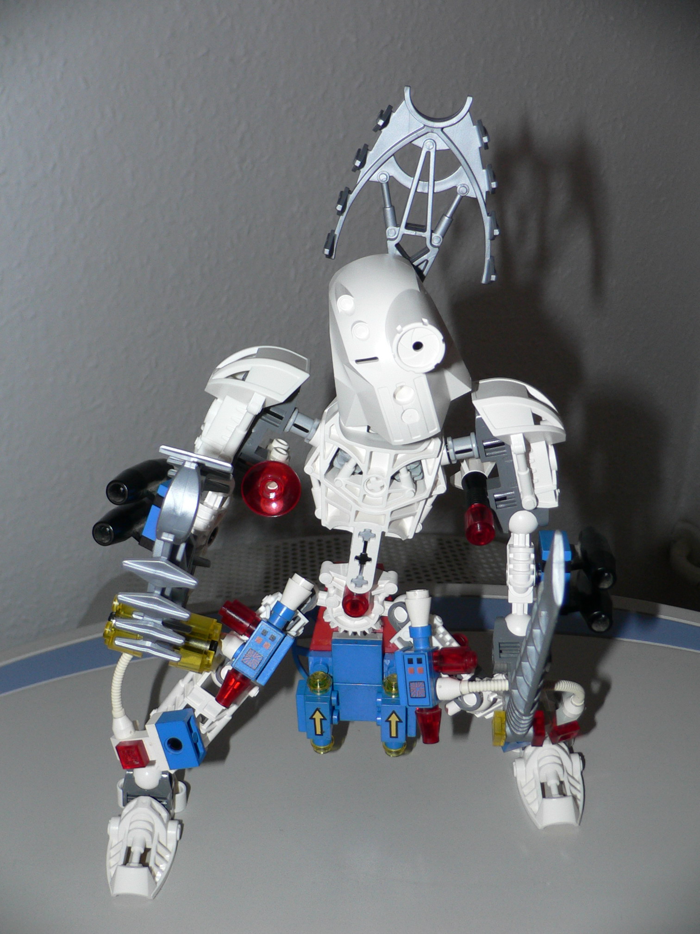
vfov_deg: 52.6
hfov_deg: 40.7
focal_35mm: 35
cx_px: 350
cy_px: 467
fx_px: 944
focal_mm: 4.6
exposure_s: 1/60
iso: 80
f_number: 2.8
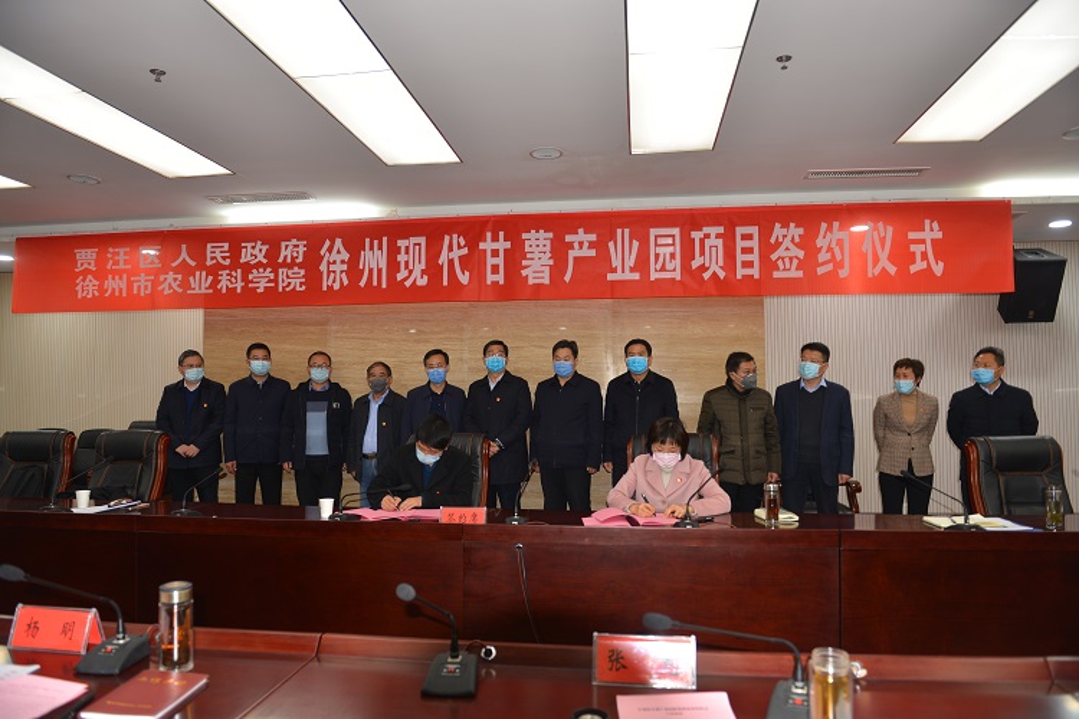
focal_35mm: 24
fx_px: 719
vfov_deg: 53.1
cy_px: 360
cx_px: 540
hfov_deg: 73.7
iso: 200
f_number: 3.5
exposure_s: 1/60
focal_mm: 24
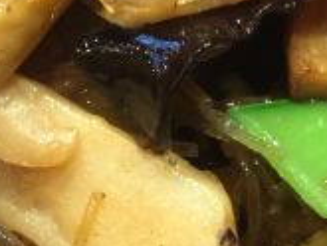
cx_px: 36
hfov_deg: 15.8
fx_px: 1163
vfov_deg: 12.0
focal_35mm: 123
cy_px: 47
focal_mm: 4.15
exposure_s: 1/17
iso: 100
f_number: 2.2
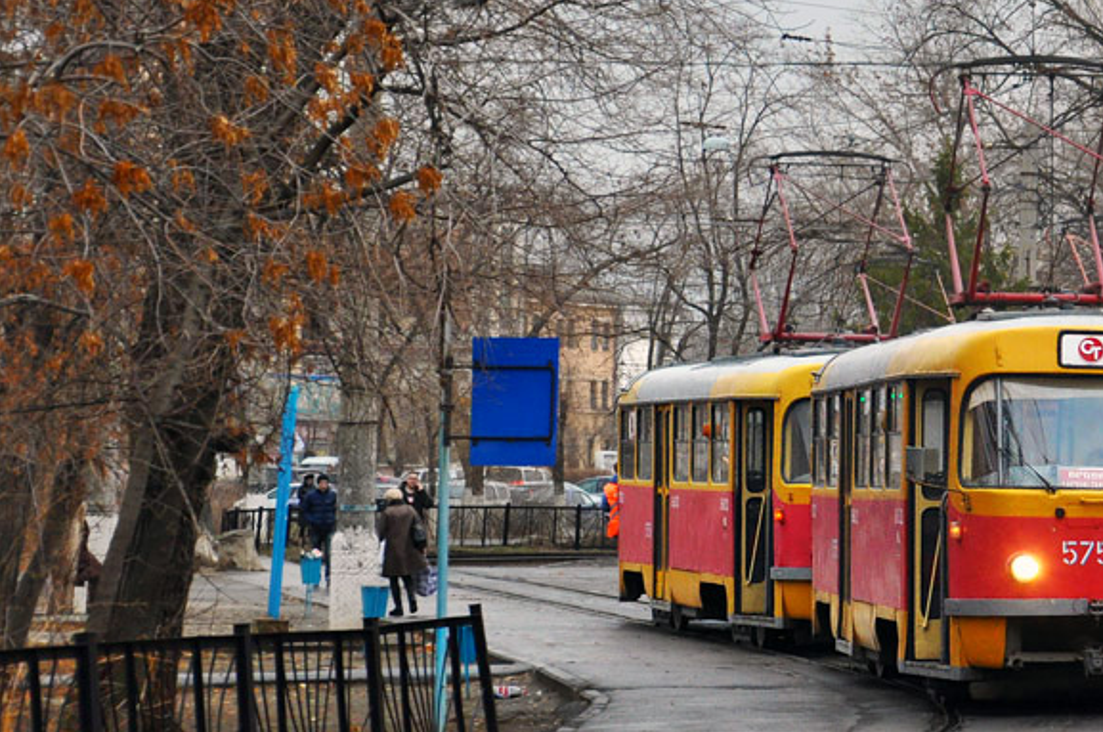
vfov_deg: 7.6
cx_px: 1145
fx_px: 5538
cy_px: 288
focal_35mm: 181
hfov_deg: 11.2
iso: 640
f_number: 5
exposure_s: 1/125
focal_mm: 58
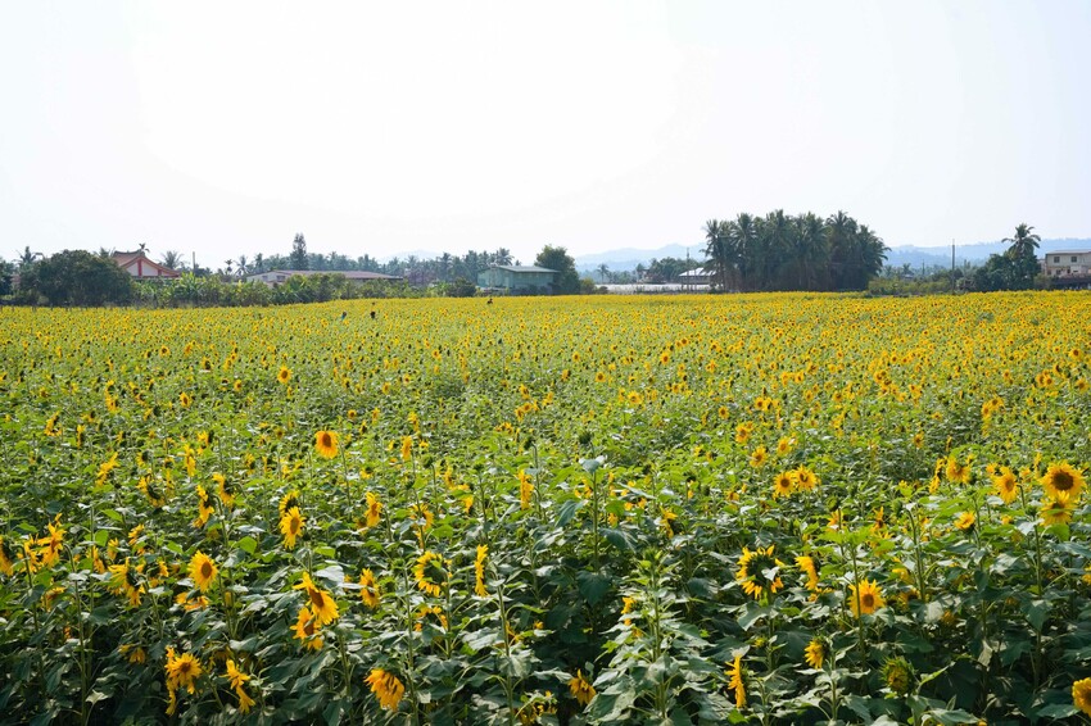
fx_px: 1091
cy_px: 363
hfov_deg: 53.2
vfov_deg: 36.8
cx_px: 546
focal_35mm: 36
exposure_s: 1/400
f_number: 7.1
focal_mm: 36
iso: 100
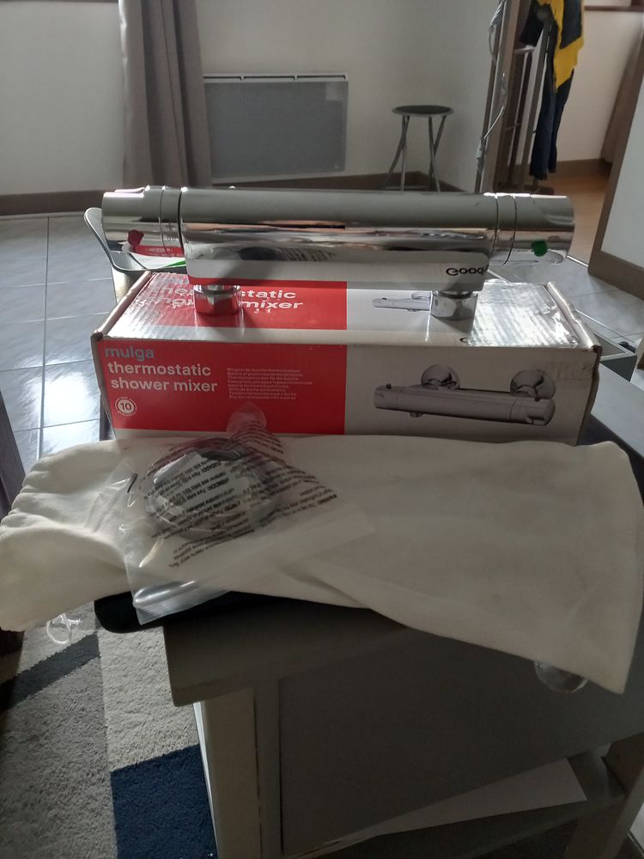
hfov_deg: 54.9
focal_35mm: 25
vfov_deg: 69.4
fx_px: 620
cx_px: 322
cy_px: 430
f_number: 2
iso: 500
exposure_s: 1/20
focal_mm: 4.6
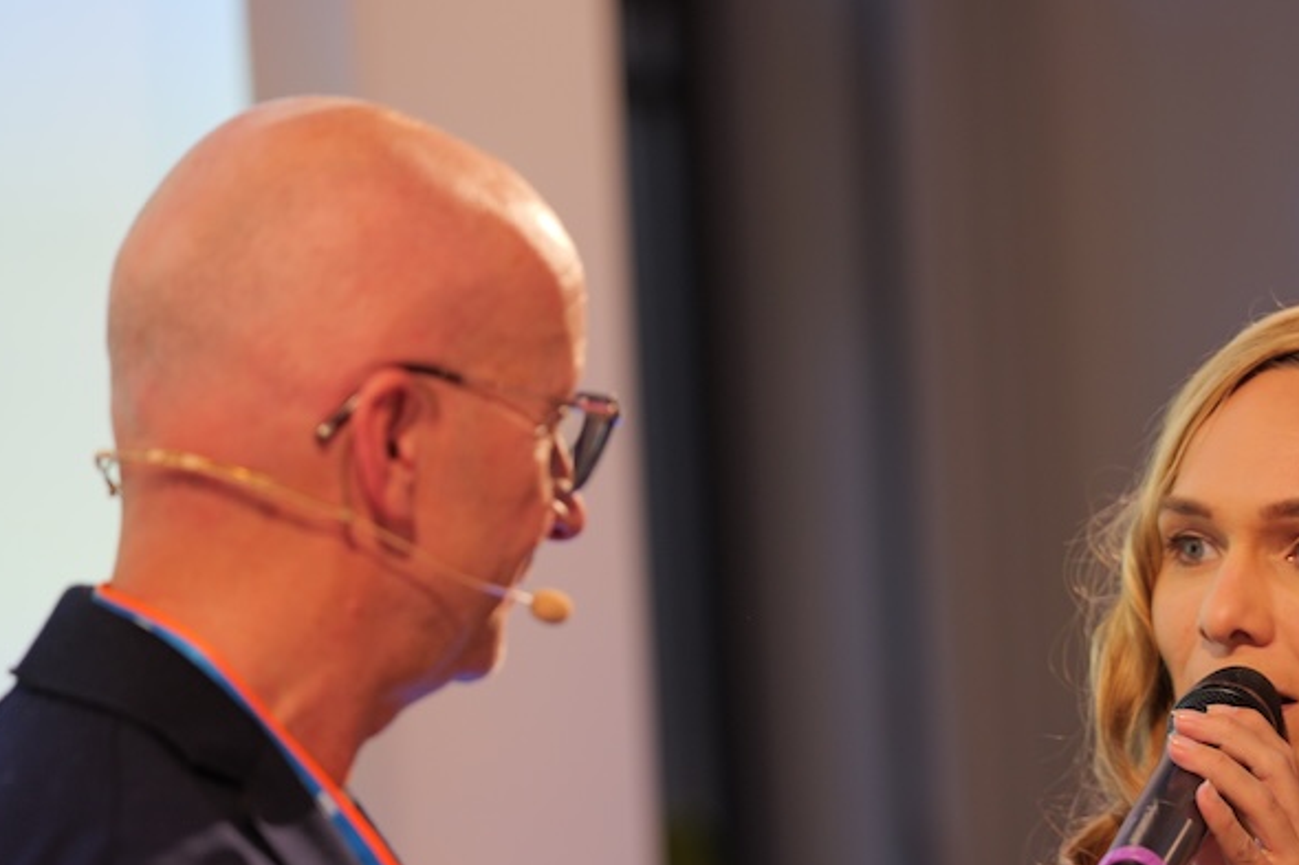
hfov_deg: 9.0
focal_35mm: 229
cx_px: 784
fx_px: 8260
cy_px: 581
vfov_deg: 6.0
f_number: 2.8
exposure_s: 1/160
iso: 800
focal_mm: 150
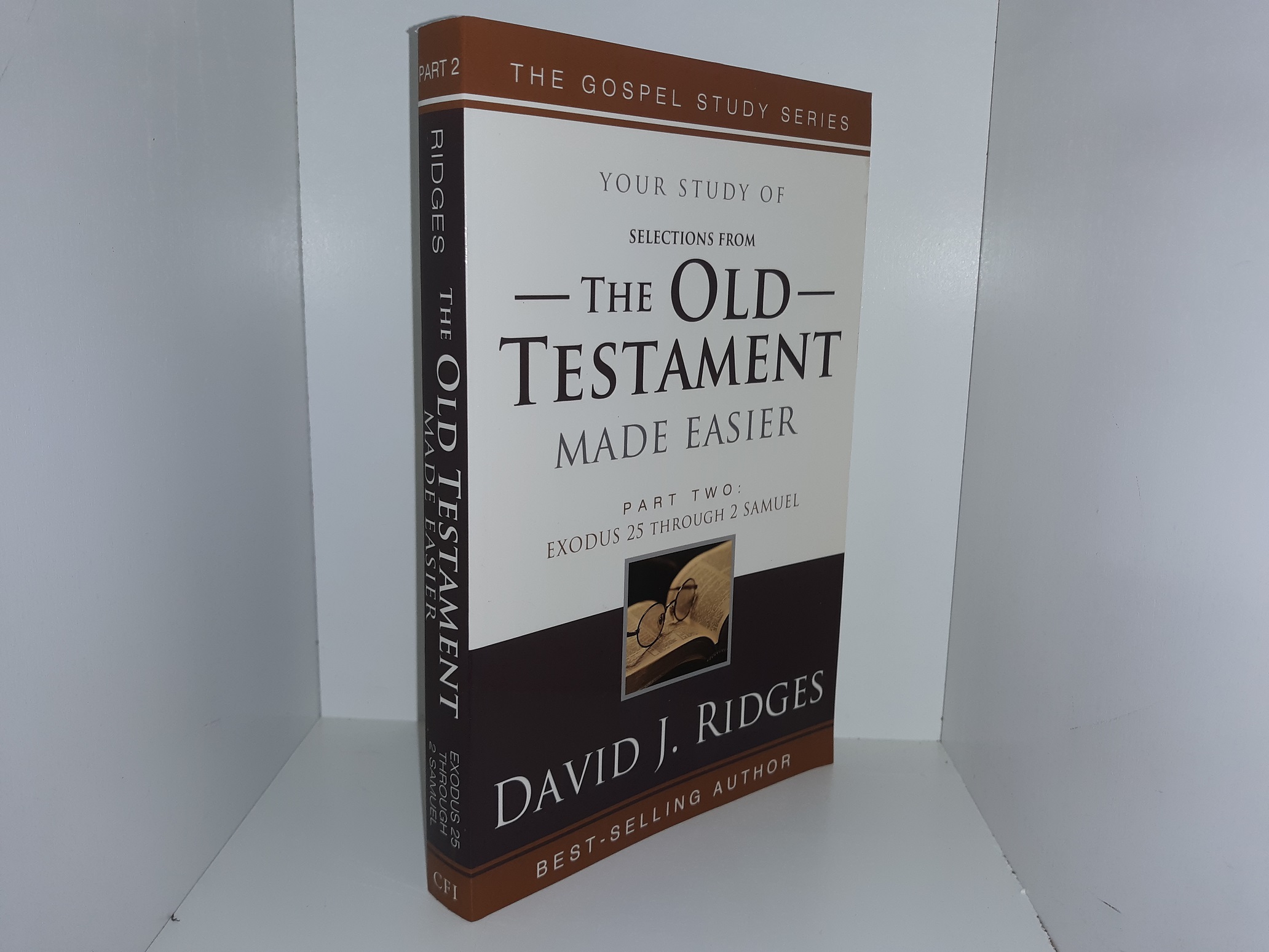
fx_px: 1026
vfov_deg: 49.7
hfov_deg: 63.4
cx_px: 634
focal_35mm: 28
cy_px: 476
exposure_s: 1/202
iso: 40
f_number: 1.7
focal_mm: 3.7
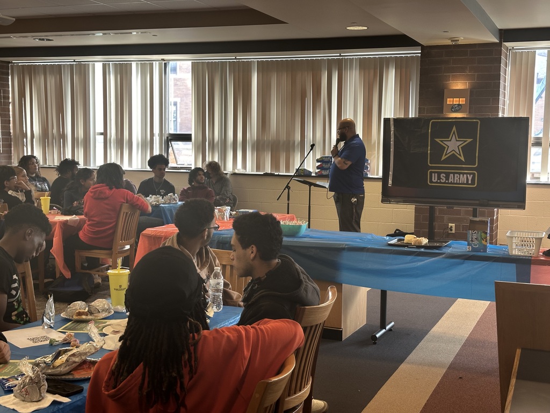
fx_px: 763
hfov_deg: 39.7
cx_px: 275
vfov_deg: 30.3
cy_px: 206
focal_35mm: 48
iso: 64
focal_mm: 6.86
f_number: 1.78
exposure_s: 1/60
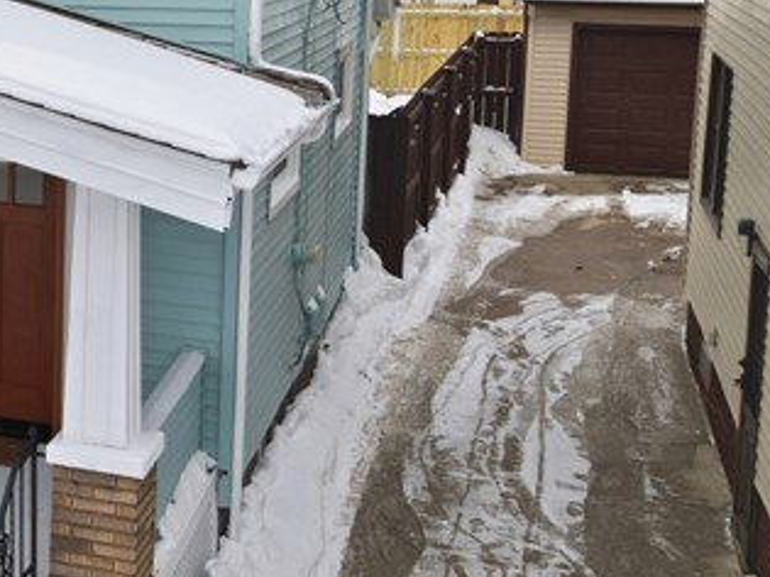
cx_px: -252
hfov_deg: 22.2
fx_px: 1734
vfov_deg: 18.7
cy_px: 117
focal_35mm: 78
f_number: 1.8
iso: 100
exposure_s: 1/30
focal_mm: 8.7
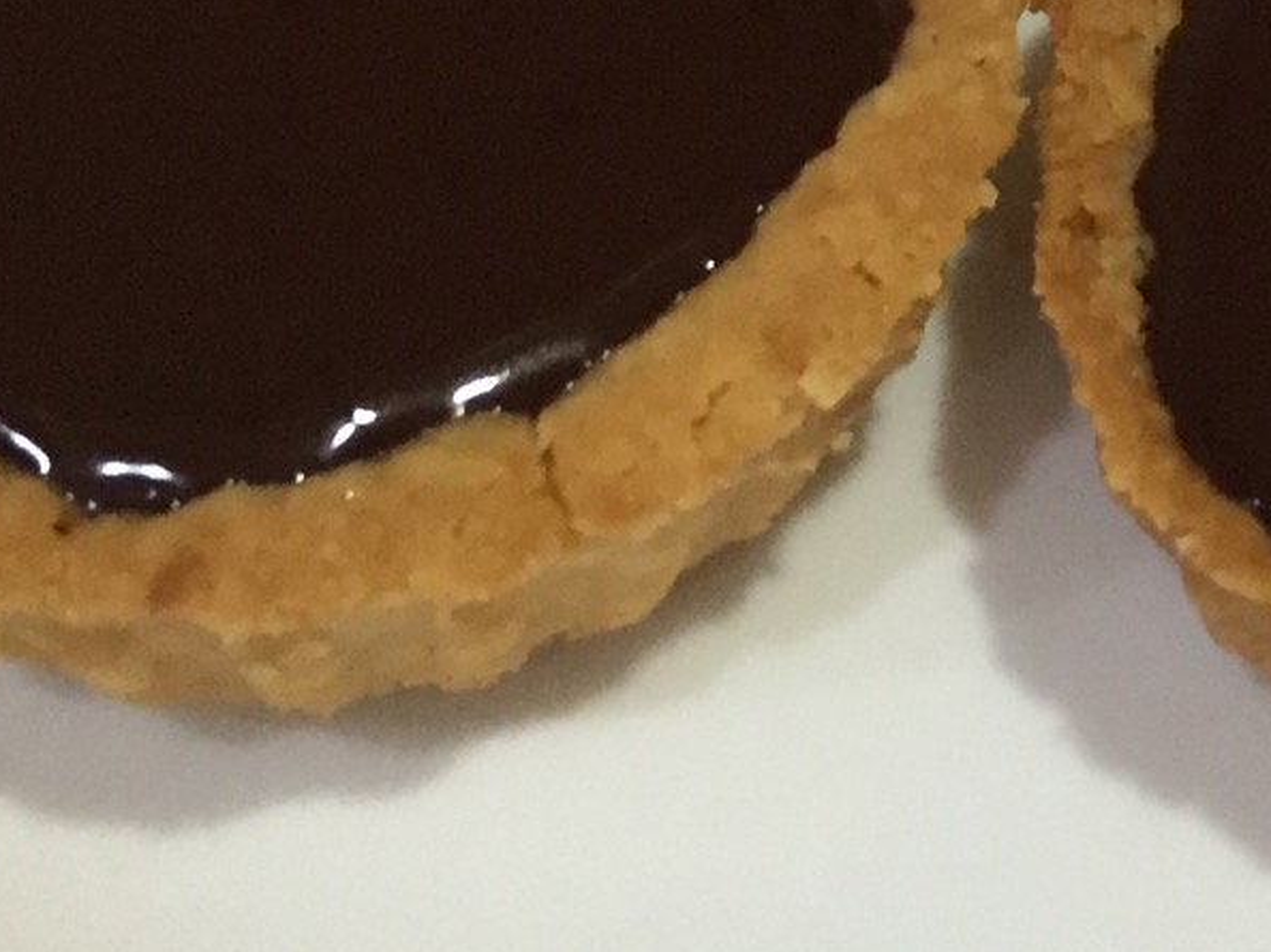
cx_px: 1446
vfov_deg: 13.9
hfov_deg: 18.8
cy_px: -460
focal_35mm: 100
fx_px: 3670
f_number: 2.2
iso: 250
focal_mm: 4.15
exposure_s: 1/33
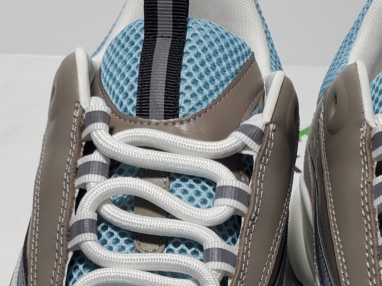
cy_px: 343
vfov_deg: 17.0
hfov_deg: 23.5
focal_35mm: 83
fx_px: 916
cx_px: 249
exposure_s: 1/257
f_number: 2.4
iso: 50
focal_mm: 4.3
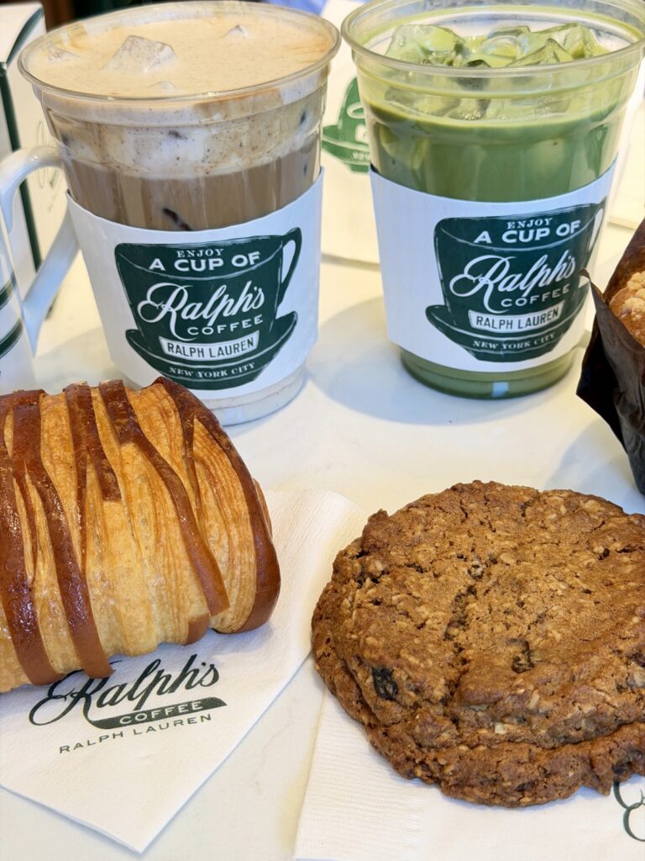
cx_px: 322
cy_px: 430
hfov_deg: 30.3
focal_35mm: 48
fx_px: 1193
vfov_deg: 39.7
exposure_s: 1/60
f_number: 1.78
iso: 125
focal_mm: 6.76
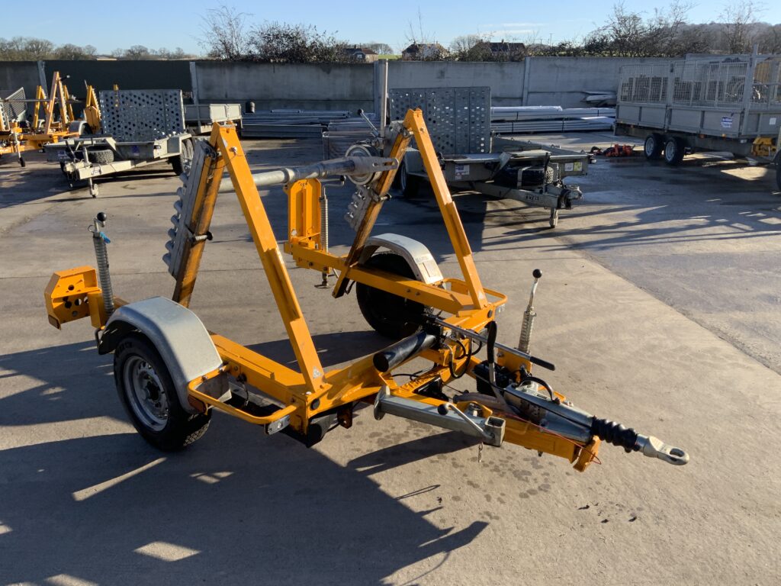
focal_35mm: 29
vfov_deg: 48.2
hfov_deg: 61.7
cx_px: 390
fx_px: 654
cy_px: 293
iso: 16
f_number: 1.8
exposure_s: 1/912
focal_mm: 3
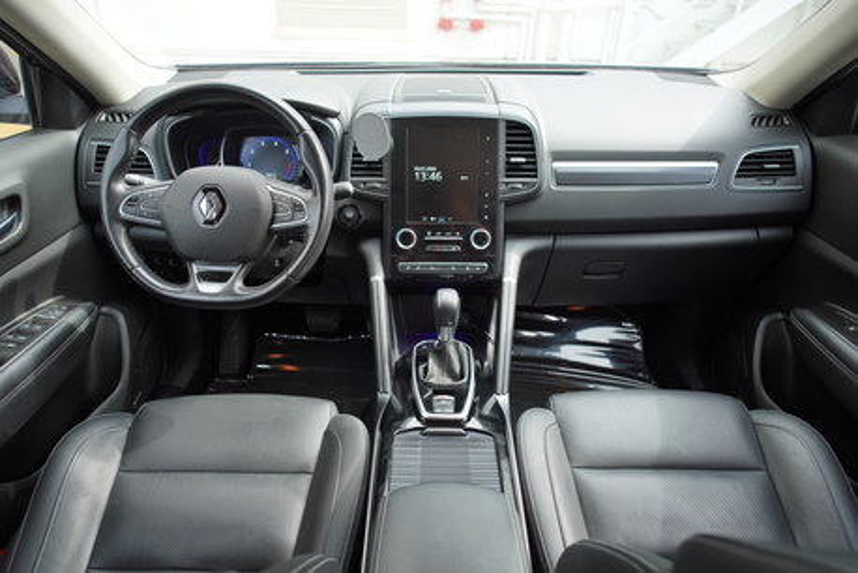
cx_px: 429
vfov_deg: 53.2
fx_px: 572
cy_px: 286
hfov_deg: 73.7
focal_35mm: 24
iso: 200
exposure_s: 1/60
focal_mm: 24
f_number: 4
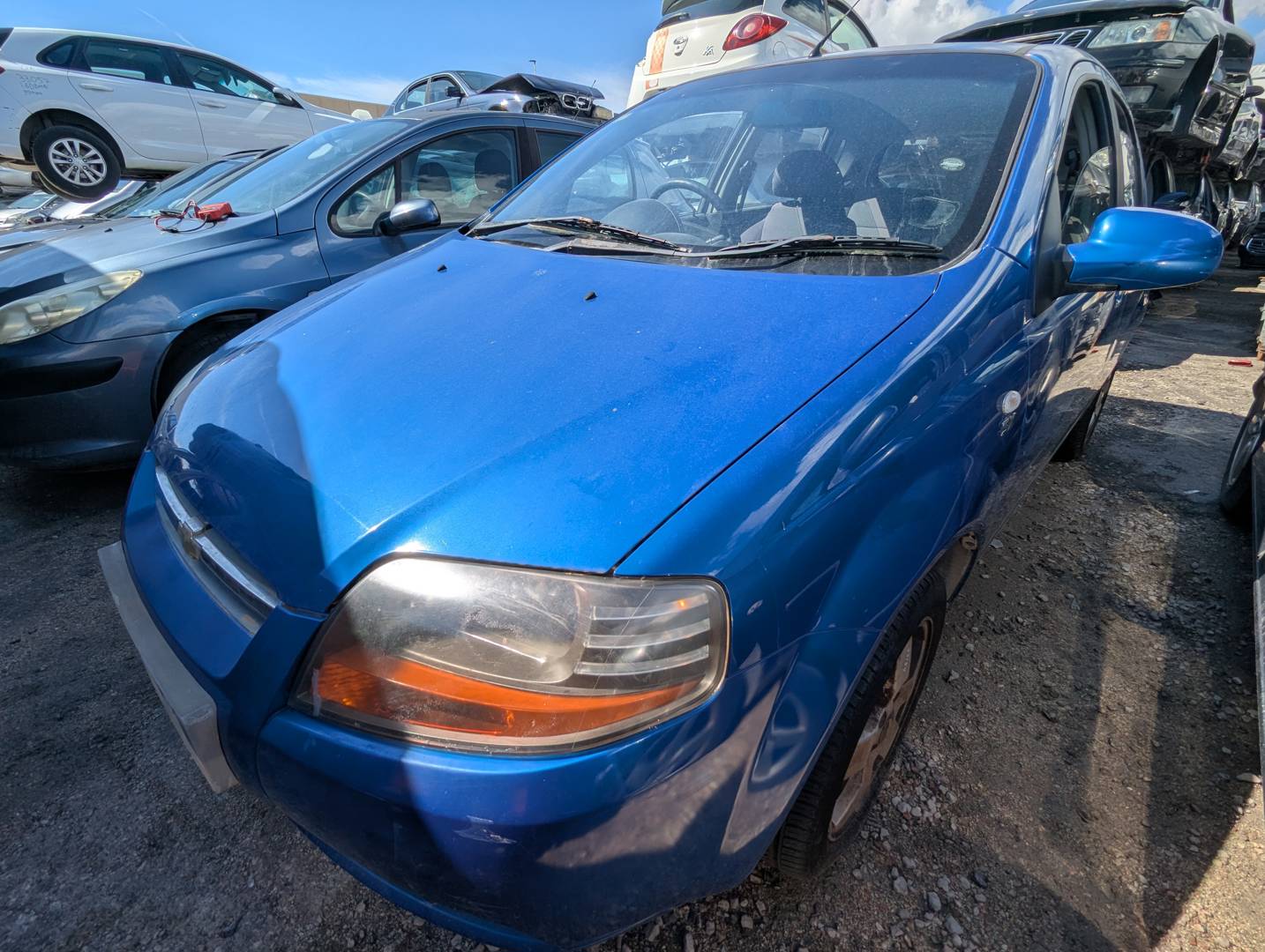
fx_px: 586
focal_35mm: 16
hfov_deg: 94.4
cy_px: 476
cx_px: 632
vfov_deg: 78.3
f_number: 2.2
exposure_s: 1/2268
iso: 50
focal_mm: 2.35
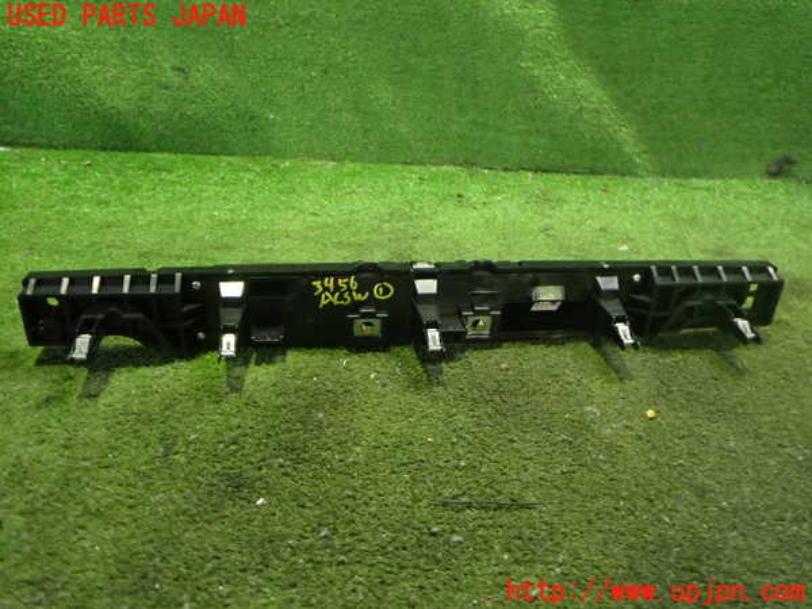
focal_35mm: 30
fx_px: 704
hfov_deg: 60.0
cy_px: 304
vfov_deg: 46.8
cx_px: 406
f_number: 2.3
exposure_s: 1/25
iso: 800
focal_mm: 5.4
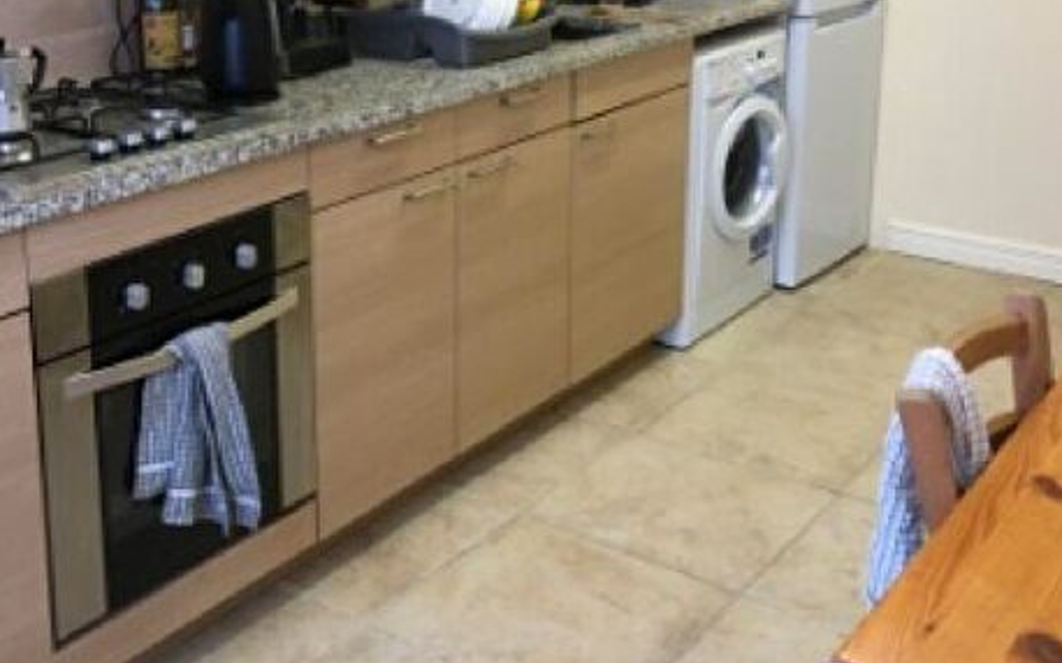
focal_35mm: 47
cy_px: 143
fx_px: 1360
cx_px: 438
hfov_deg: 42.5
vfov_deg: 26.9
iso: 125
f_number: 2.2
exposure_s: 1/33
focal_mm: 4.15
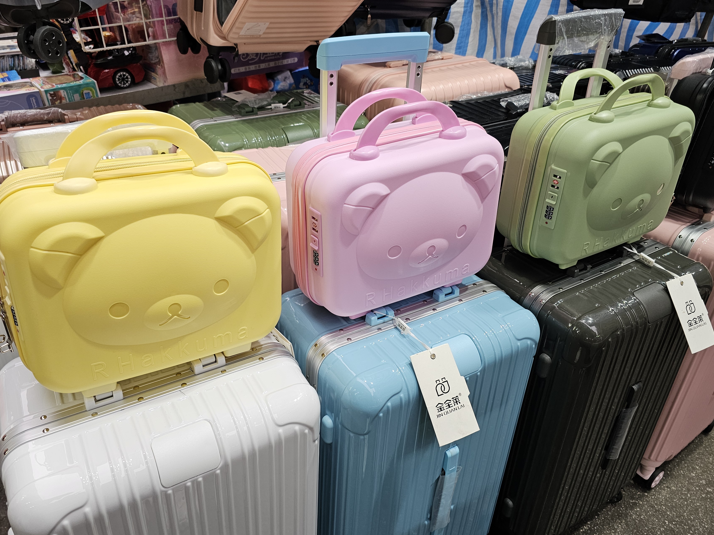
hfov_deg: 65.3
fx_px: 557
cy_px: 253
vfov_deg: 51.3
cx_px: 337
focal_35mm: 27
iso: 100
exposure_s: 1/100
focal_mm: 6.3
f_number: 1.7
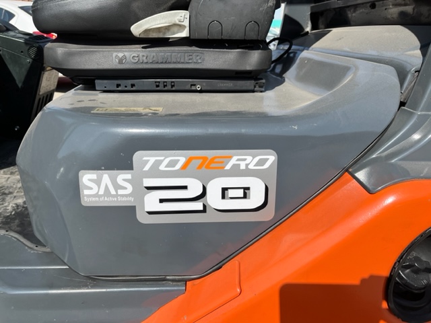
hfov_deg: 67.3
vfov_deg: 53.1
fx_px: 324
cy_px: 162
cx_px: 216
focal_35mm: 26
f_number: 1.6
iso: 50
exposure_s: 1/3135
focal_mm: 5.1
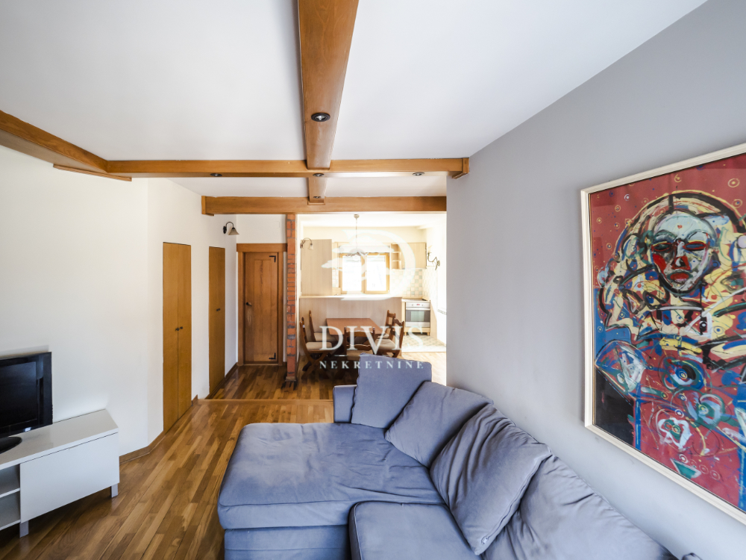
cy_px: 280
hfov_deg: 102.1
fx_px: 302
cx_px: 373
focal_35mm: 14
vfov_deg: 85.7
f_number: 4
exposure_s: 1/30
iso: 400
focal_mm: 7
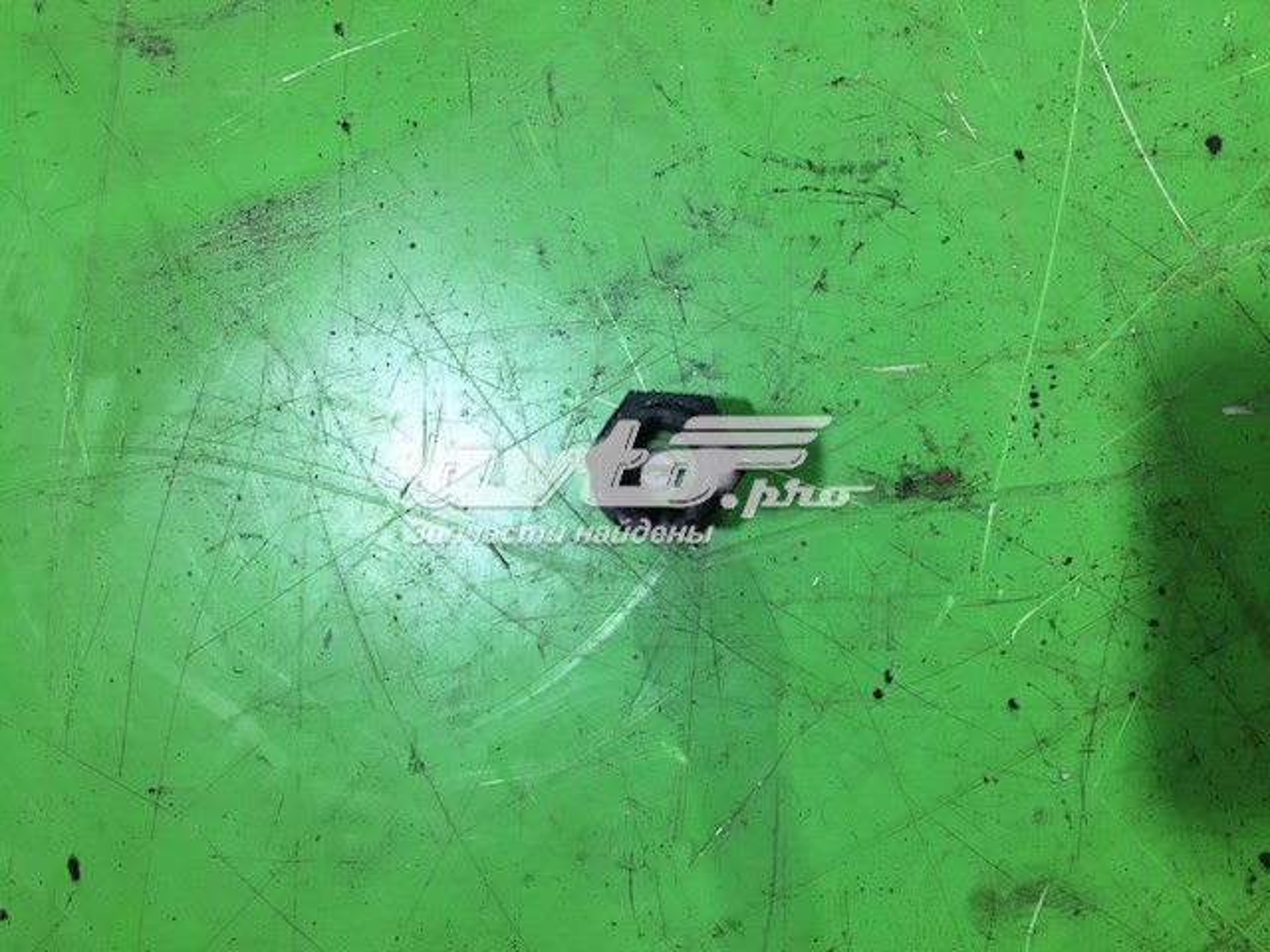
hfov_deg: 61.7
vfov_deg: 48.2
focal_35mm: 29
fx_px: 1064
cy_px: 476
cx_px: 635
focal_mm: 4.15
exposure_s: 1/33
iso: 40
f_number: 2.2
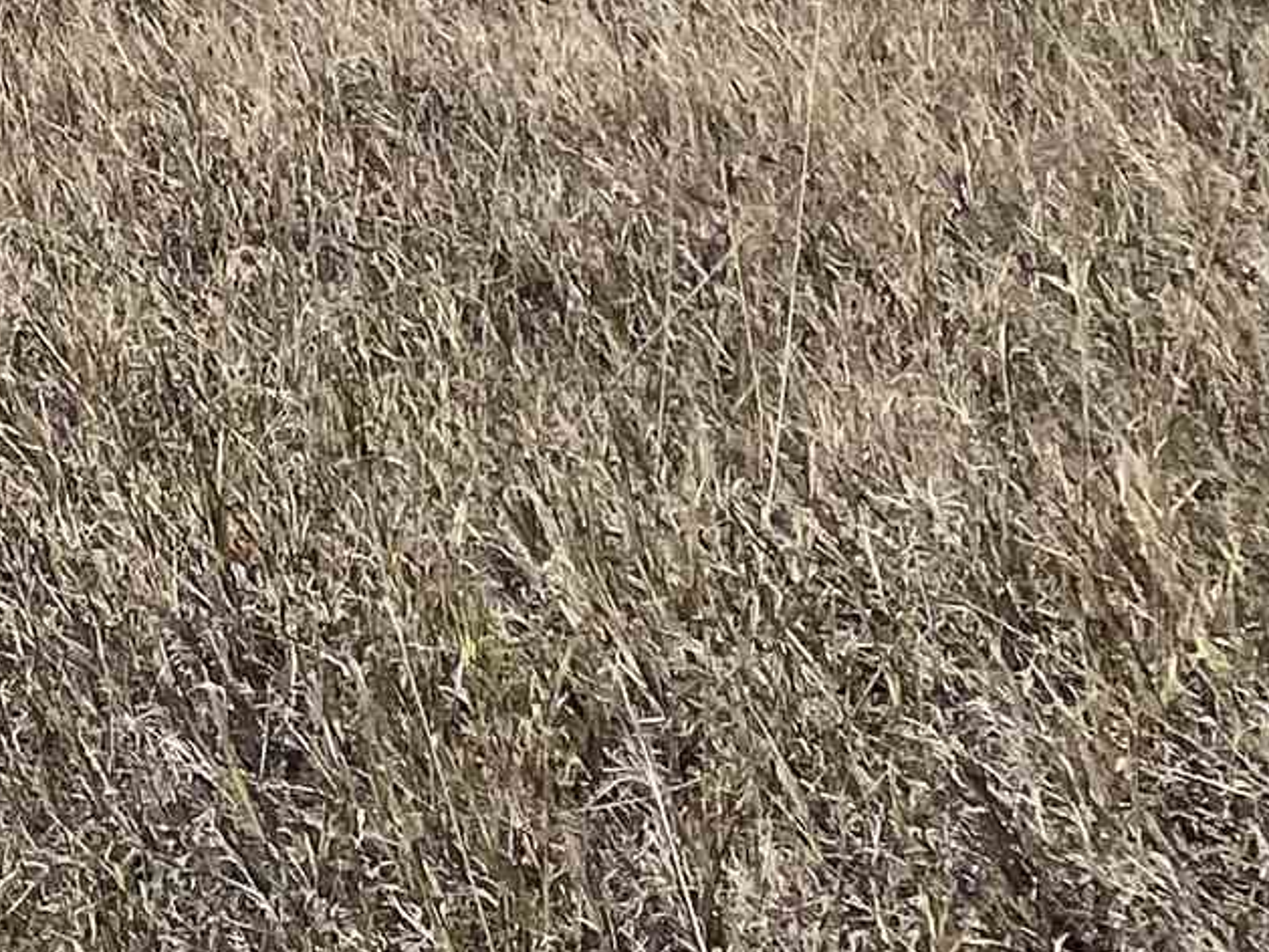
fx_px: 4657
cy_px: -748
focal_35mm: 127
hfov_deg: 12.2
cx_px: -1808
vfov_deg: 10.9
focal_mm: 4.2
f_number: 1.6
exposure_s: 1/5291
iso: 32
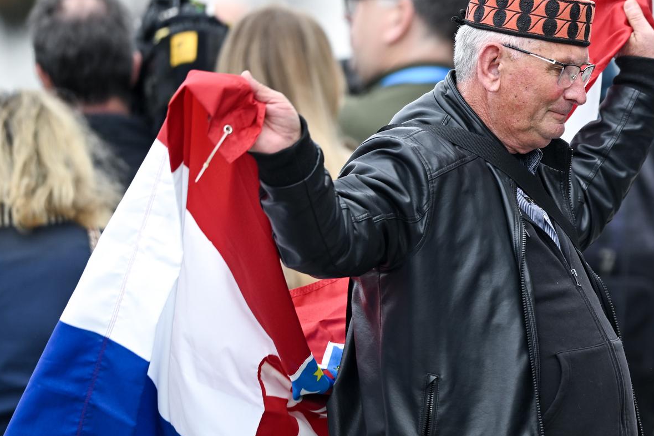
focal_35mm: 543
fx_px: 9864
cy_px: 247
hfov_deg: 3.8
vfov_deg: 2.5
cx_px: 403
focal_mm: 400
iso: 200
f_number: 2.8
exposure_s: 1/640
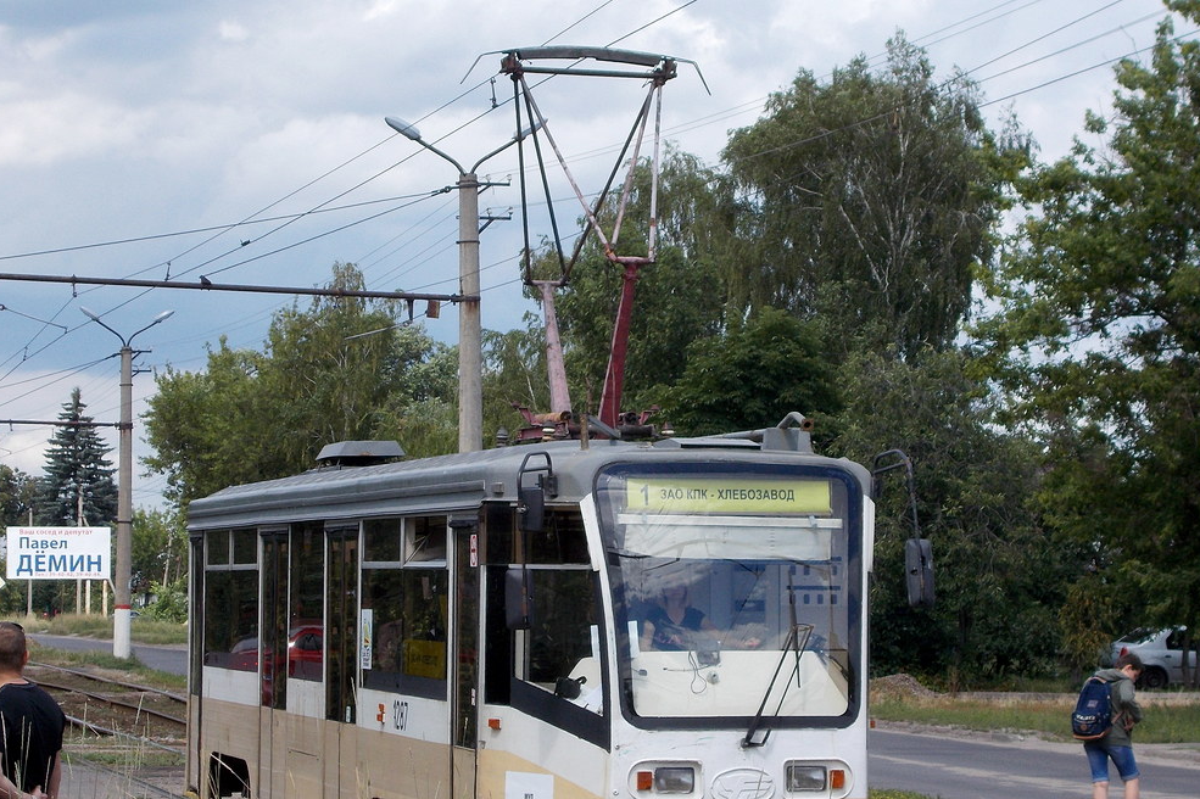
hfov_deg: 18.8
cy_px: 470
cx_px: 599
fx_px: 3632
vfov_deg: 12.6
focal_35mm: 109
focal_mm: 15.4
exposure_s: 1/250
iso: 80
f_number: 6.3
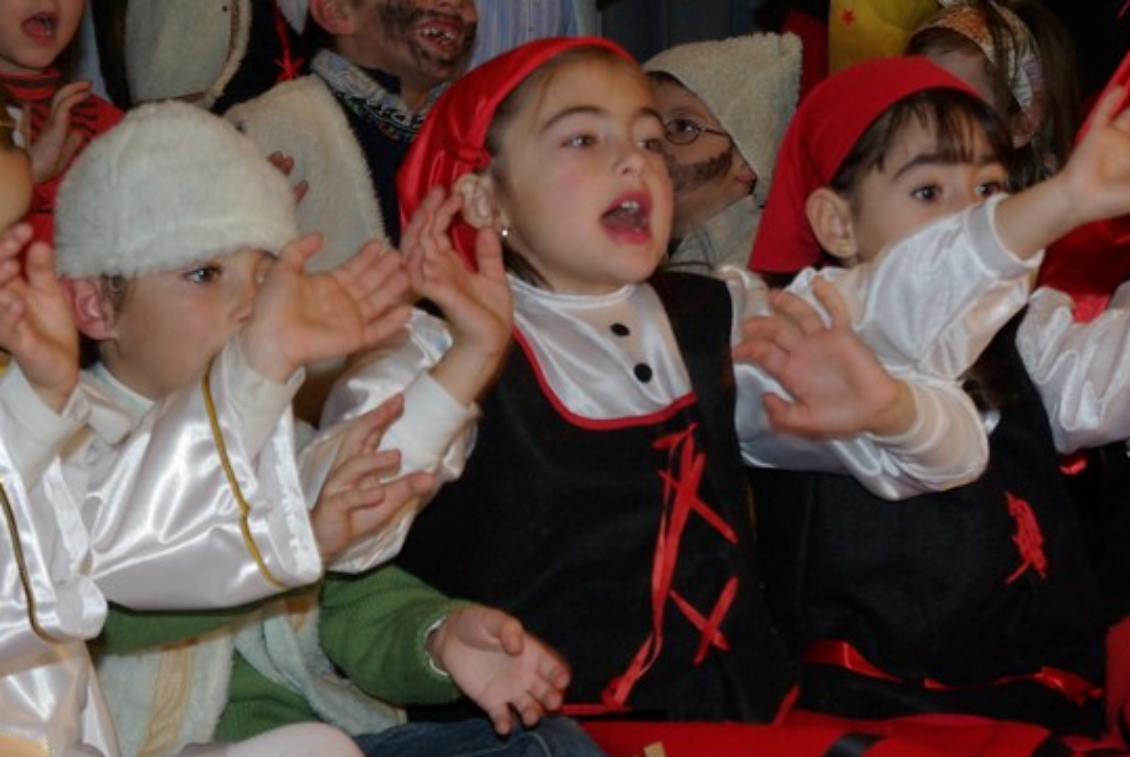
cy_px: 410
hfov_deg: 11.5
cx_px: 874
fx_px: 5595
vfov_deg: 7.7
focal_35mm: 178
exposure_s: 1/60
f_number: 5.6
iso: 400
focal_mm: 50
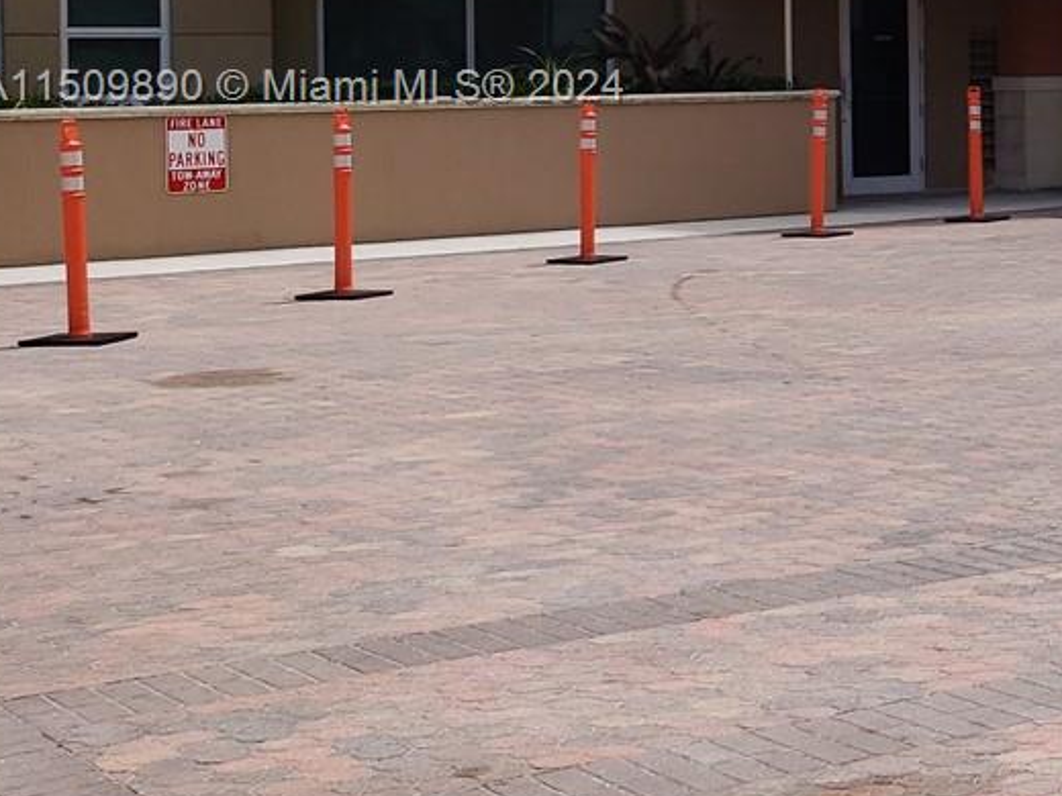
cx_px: 1605
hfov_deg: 20.7
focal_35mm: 80
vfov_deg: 18.2
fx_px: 2454
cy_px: 90
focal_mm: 4.3
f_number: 2.4
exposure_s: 1/1209
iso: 50
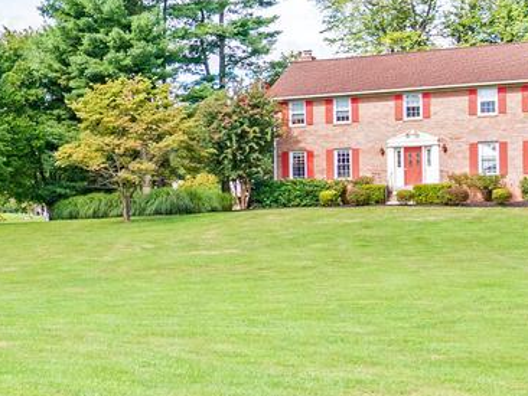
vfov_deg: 17.2
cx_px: -353
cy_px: 214
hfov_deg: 18.8
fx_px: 1313
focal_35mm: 86
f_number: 8
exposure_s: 1/500
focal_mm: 16
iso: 400
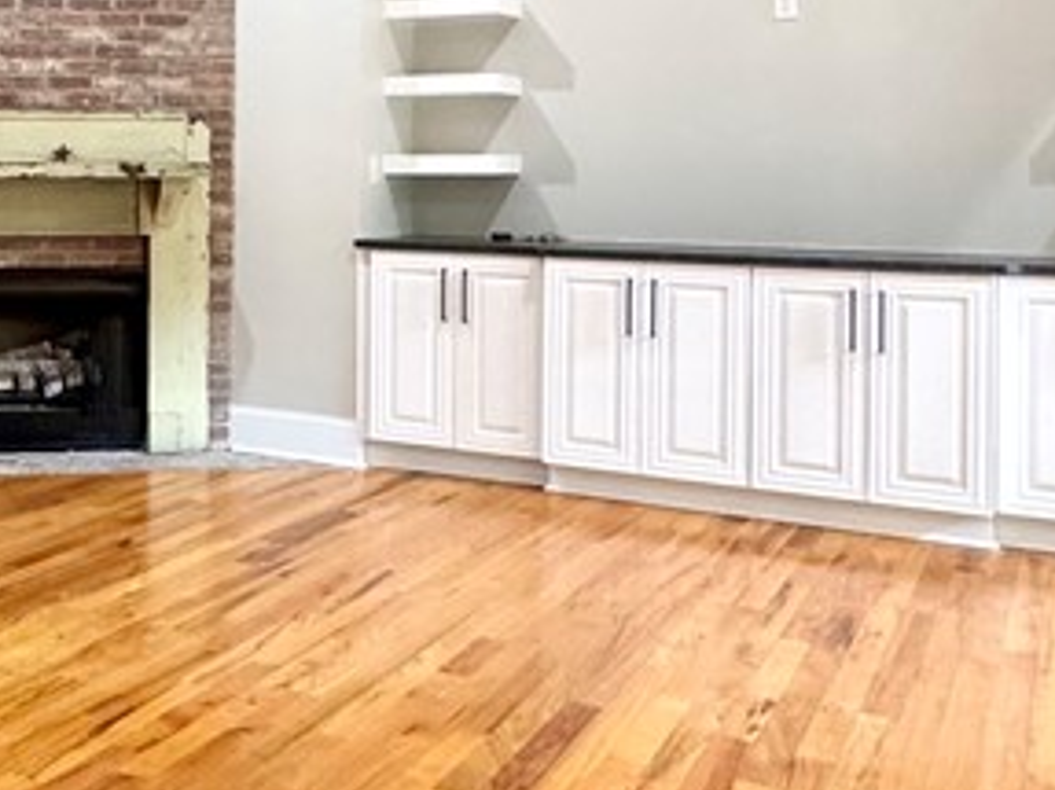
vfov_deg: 28.5
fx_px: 1523
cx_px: -29
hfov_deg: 34.3
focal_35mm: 50
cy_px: 169
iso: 400
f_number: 2.2
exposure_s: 1/60
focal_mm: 2.22
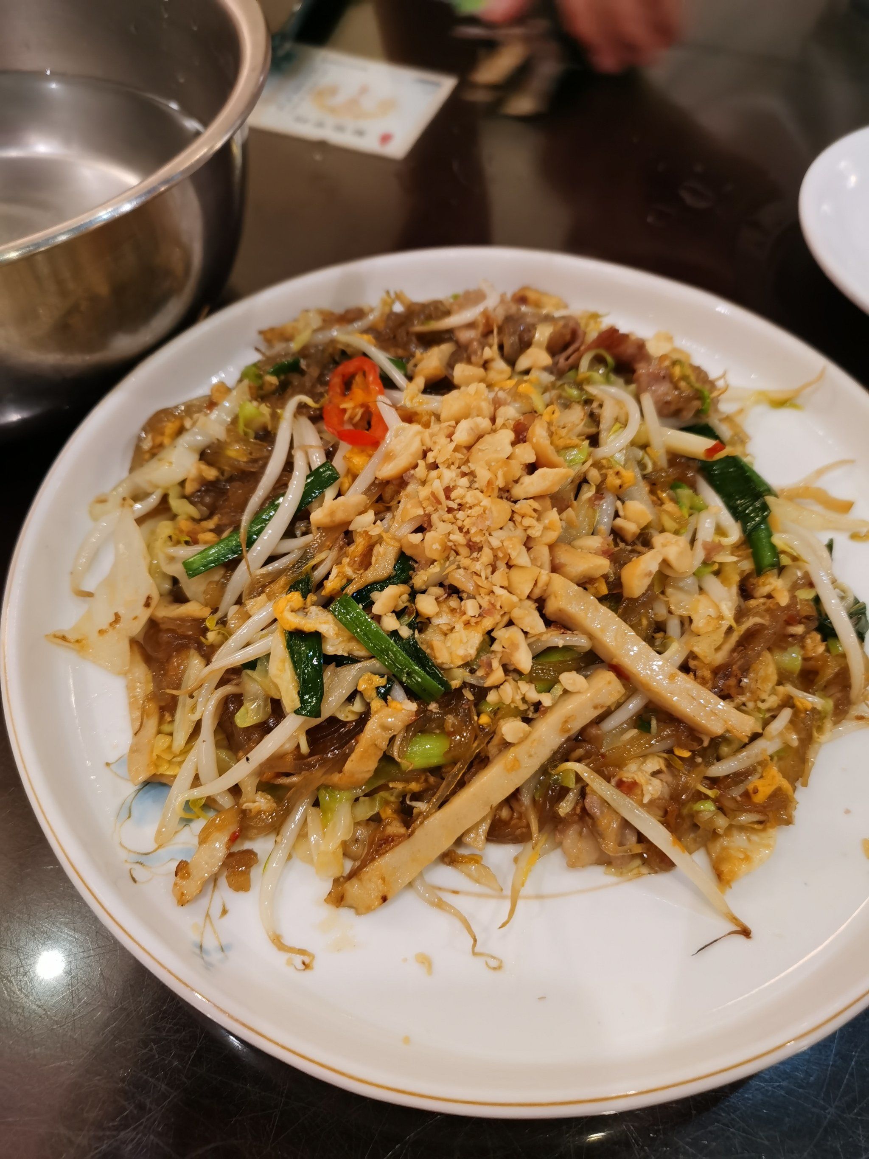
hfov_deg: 51.4
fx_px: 904
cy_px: 580
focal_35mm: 27
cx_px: 434
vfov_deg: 65.3
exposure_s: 1/33.3
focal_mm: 5.58
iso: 320
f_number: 1.8
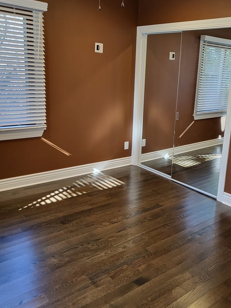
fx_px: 294
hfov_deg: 42.6
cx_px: 146
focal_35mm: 33
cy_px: 143
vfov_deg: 55.3
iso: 250
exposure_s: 1/60
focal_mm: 4.25
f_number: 1.8
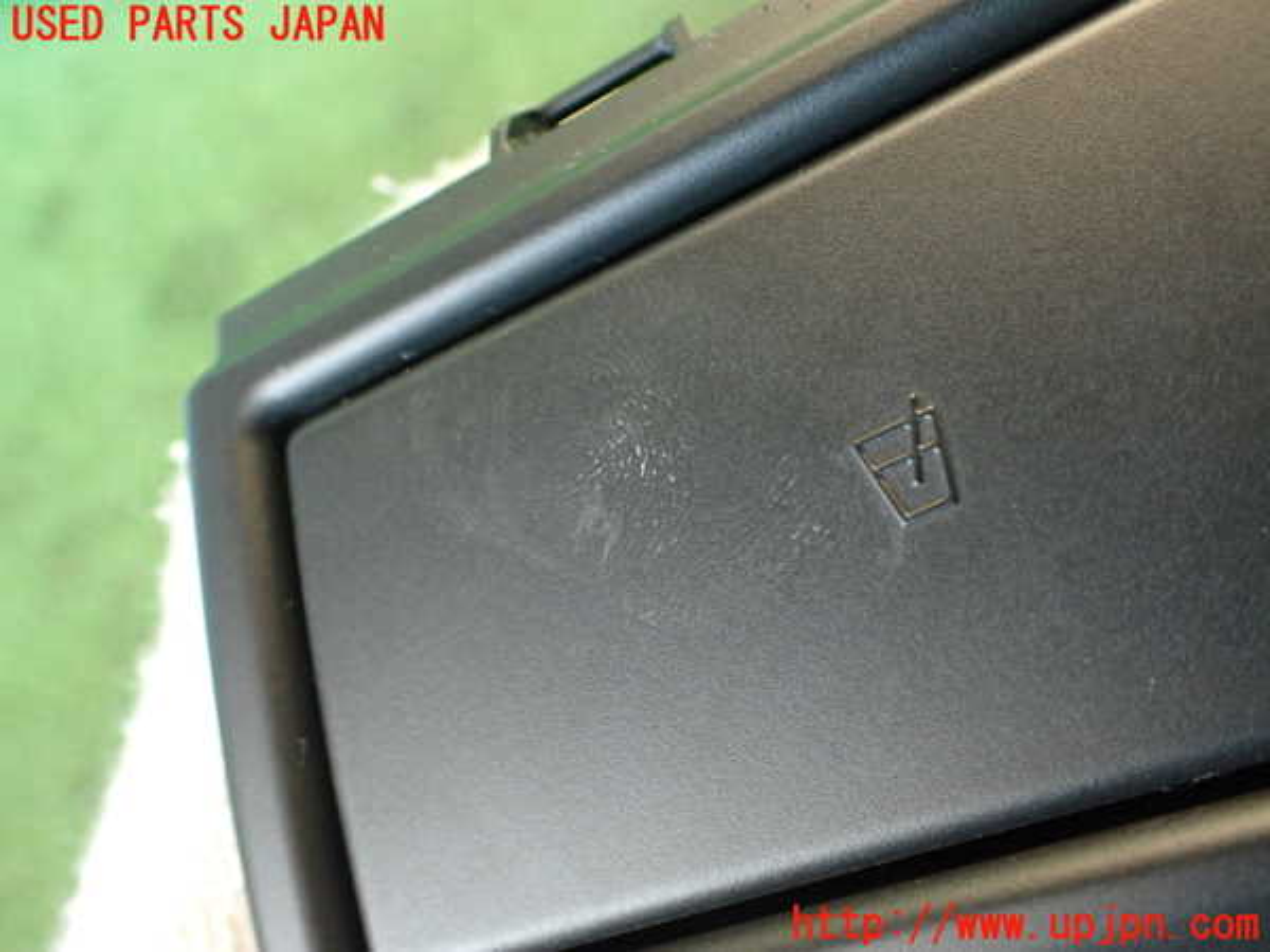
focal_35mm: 32
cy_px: 476
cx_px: 635
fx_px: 1174
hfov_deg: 56.8
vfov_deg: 44.2
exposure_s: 1/30
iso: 500
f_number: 2.4
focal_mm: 5.79
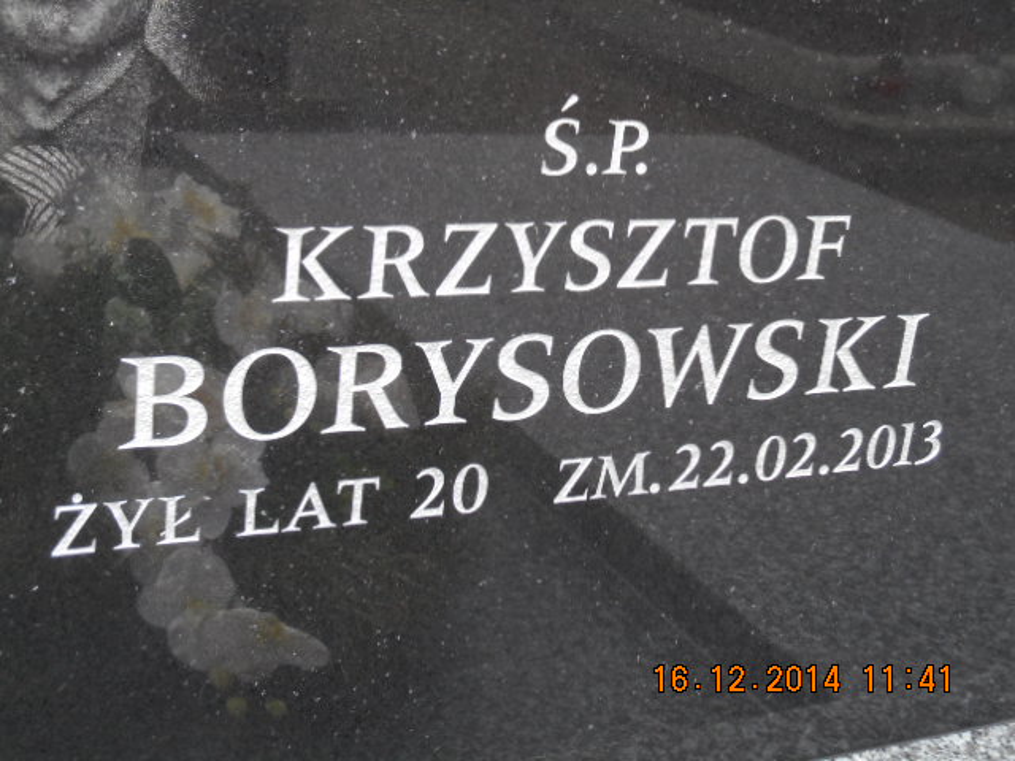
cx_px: 508
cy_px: 380
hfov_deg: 33.2
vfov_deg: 25.2
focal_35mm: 58
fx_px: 1701
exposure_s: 1/60
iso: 200
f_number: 4.7
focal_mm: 10.37
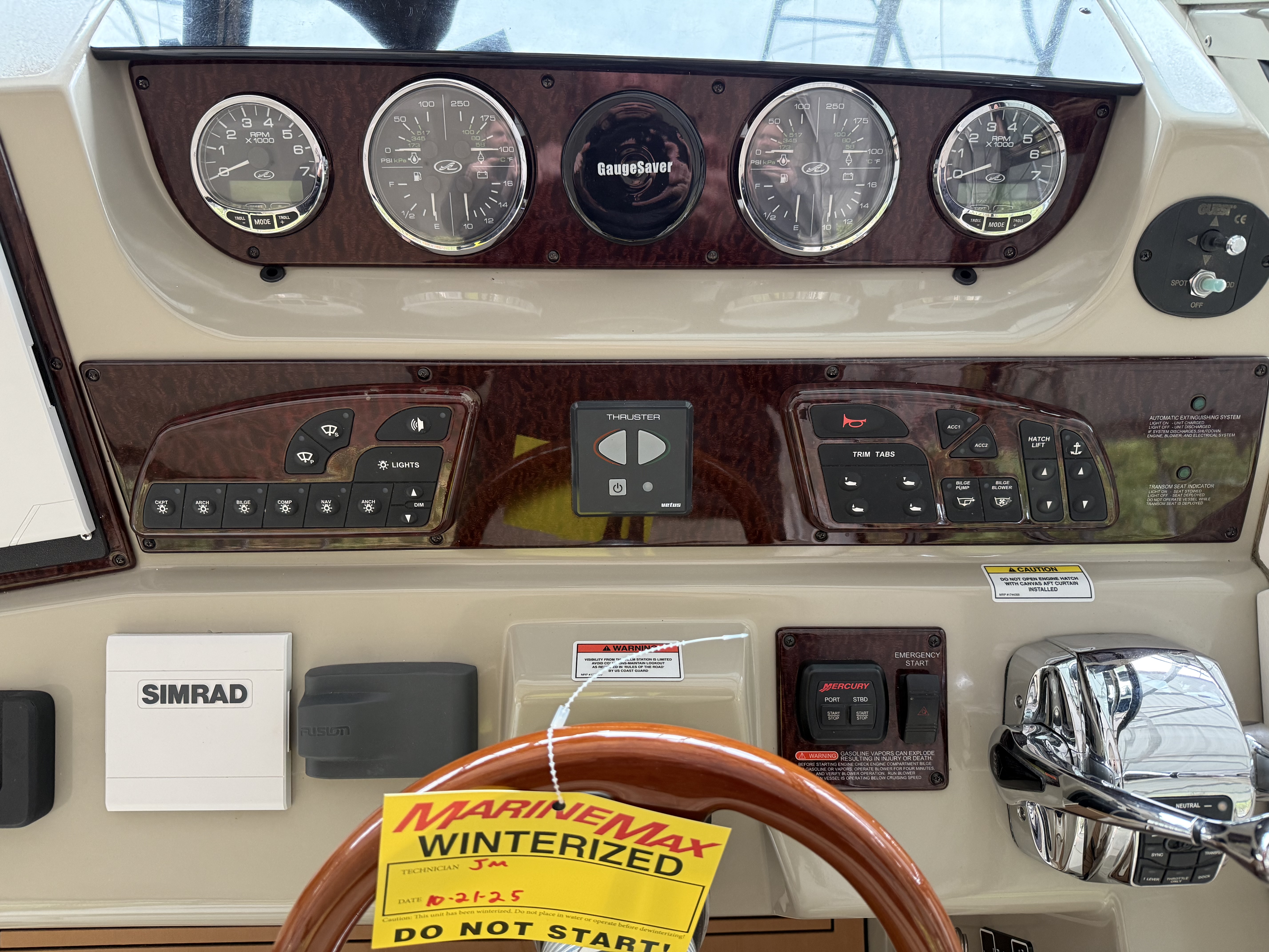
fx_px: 880
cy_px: 476
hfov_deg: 71.6
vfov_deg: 56.8
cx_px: 634
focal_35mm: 24
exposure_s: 1/60
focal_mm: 6.76
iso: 250
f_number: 1.78
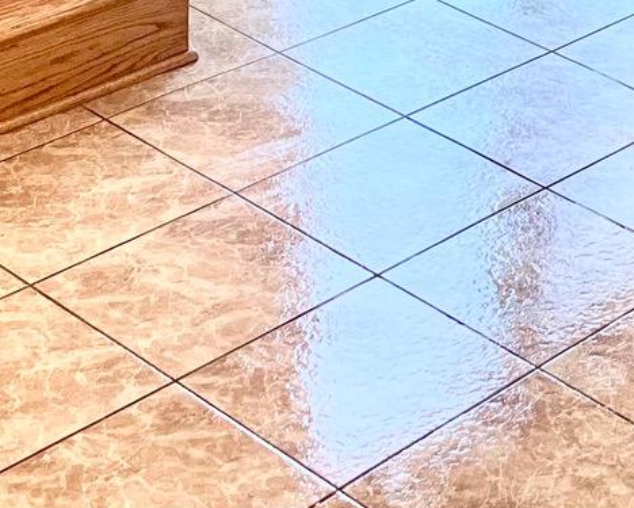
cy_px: -390
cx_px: 997
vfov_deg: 12.7
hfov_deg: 15.7
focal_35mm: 111
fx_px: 2084
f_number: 1.6
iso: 100
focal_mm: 5.1
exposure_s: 1/120
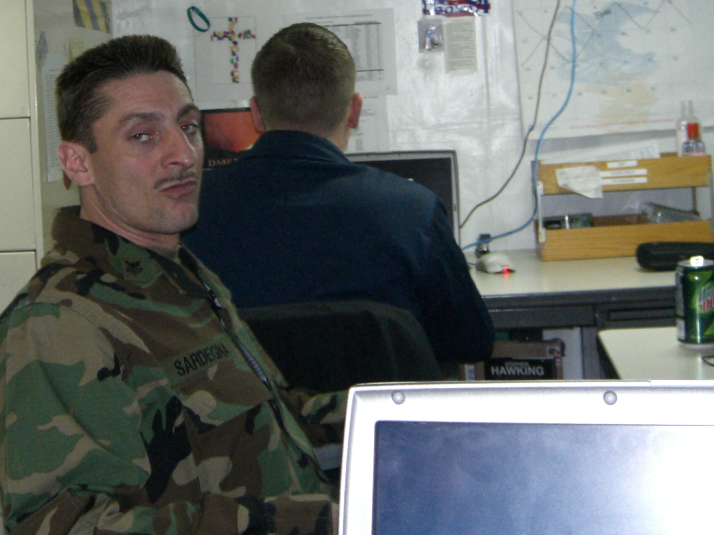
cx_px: 279
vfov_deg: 21.4
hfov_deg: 28.5
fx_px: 1402
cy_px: 123
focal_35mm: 68
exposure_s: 1/60
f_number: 2.8
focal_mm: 7.9
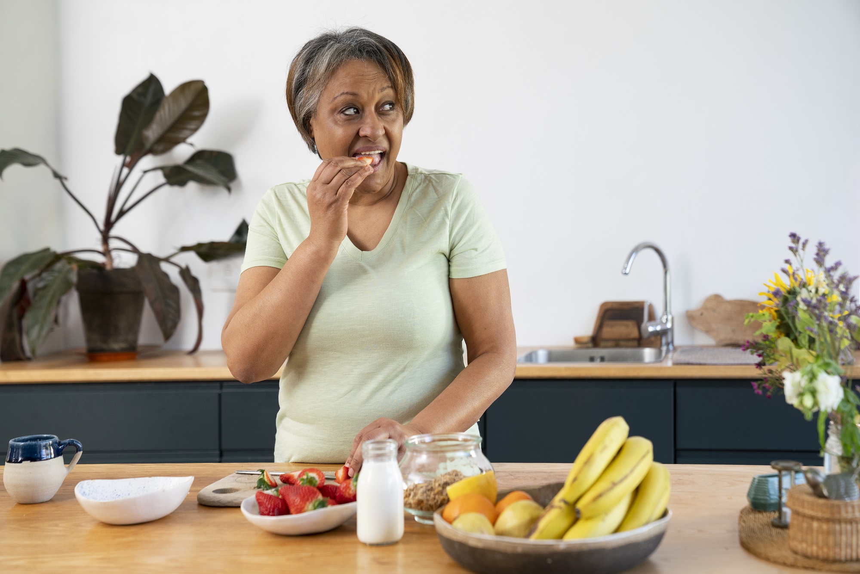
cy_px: 287
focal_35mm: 53
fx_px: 1266
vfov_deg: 25.5
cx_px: 430
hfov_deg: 37.5
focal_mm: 53
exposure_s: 1/160
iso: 640
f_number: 3.5
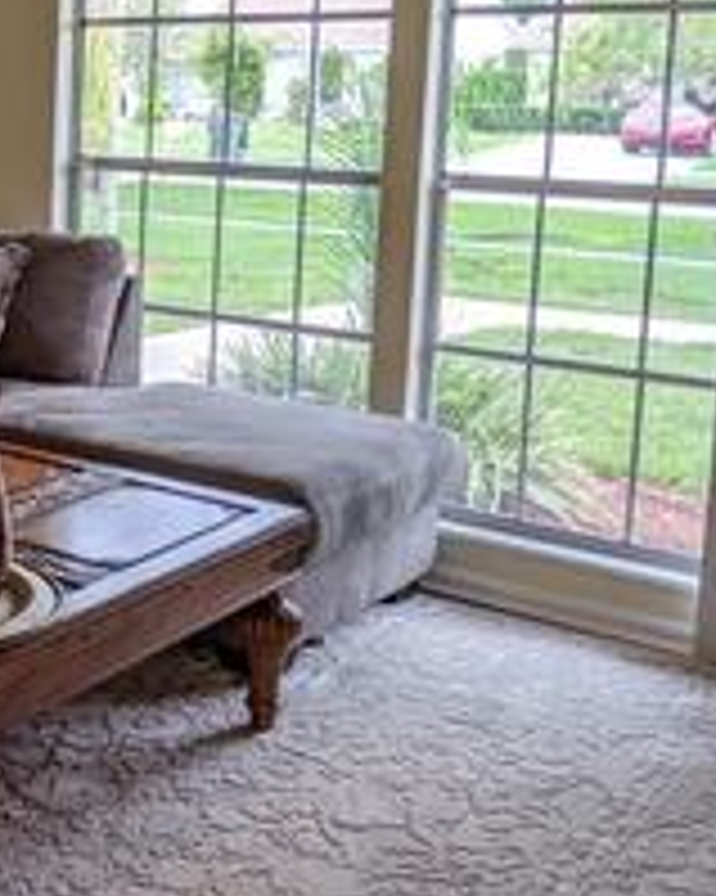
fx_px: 1405
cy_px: 288
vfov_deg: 35.0
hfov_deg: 25.6
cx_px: -144
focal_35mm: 53
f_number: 1.8
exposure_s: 1/126
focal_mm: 4.44
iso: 48
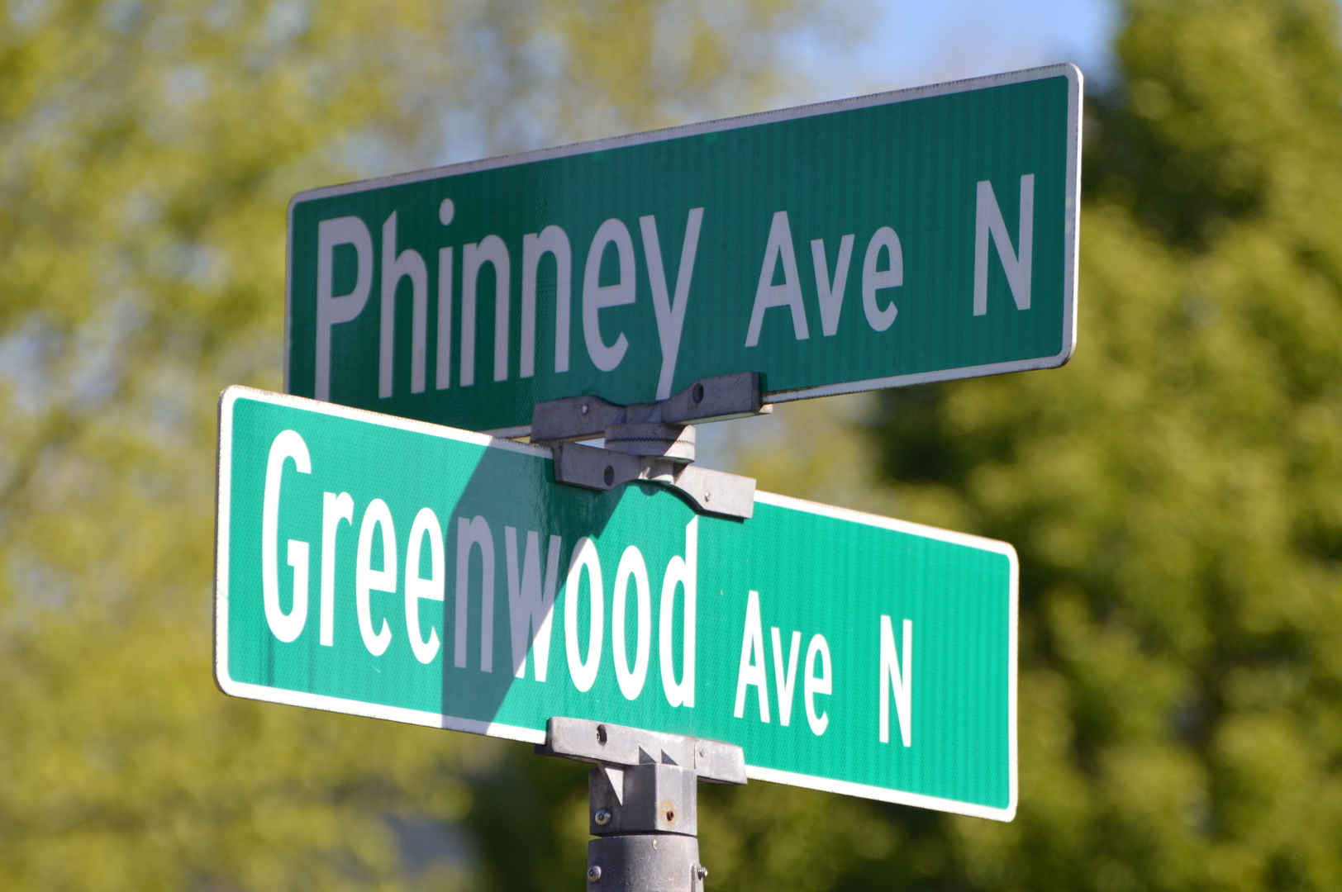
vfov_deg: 4.6
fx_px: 11174
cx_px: 671
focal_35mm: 300
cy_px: 446
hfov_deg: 6.9
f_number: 5.3
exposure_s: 1/1250
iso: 400
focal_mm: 200
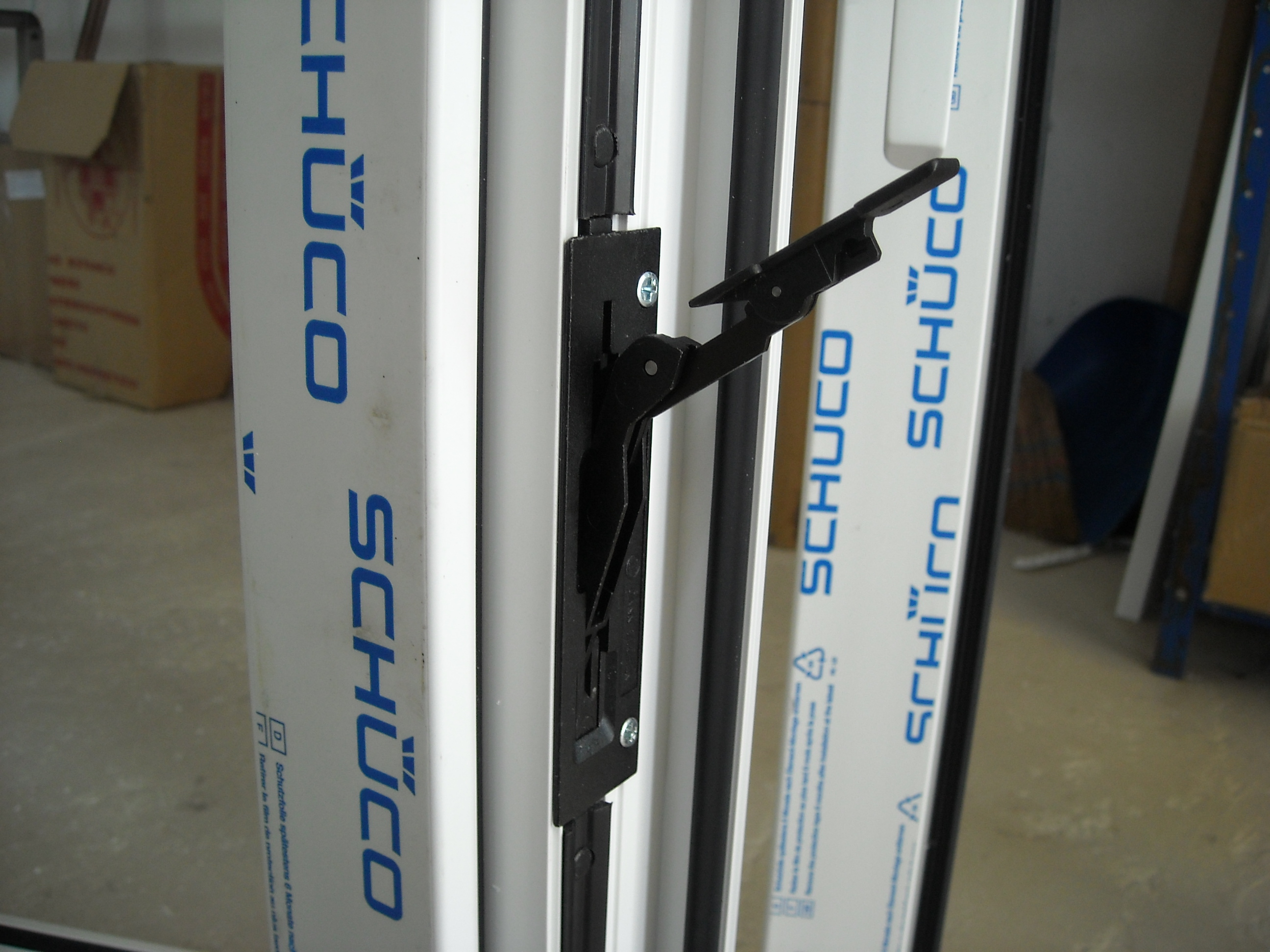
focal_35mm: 35
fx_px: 1284
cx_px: 635
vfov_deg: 40.7
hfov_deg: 52.6
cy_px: 476
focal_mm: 5.7
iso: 109
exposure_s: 1/60
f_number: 2.8
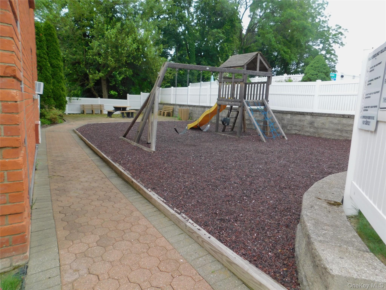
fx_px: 256
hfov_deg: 73.9
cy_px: 145
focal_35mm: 23
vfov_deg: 58.9
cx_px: 193
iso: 125
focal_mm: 4
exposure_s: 1/320
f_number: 3
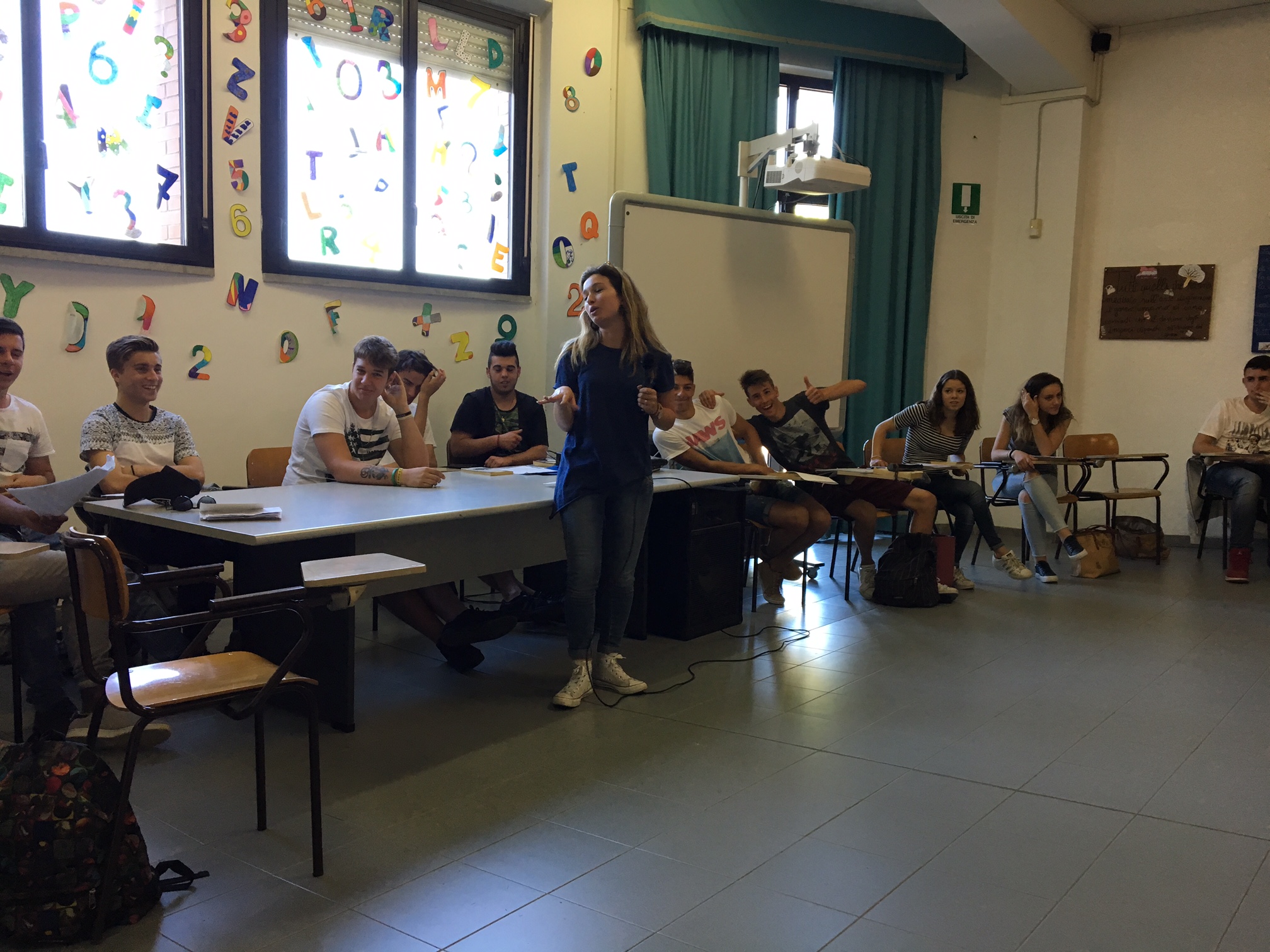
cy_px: 476
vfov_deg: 48.2
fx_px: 1064
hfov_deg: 61.7
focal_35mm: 29
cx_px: 635
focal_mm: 4.15
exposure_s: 1/33
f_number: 2.2
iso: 50
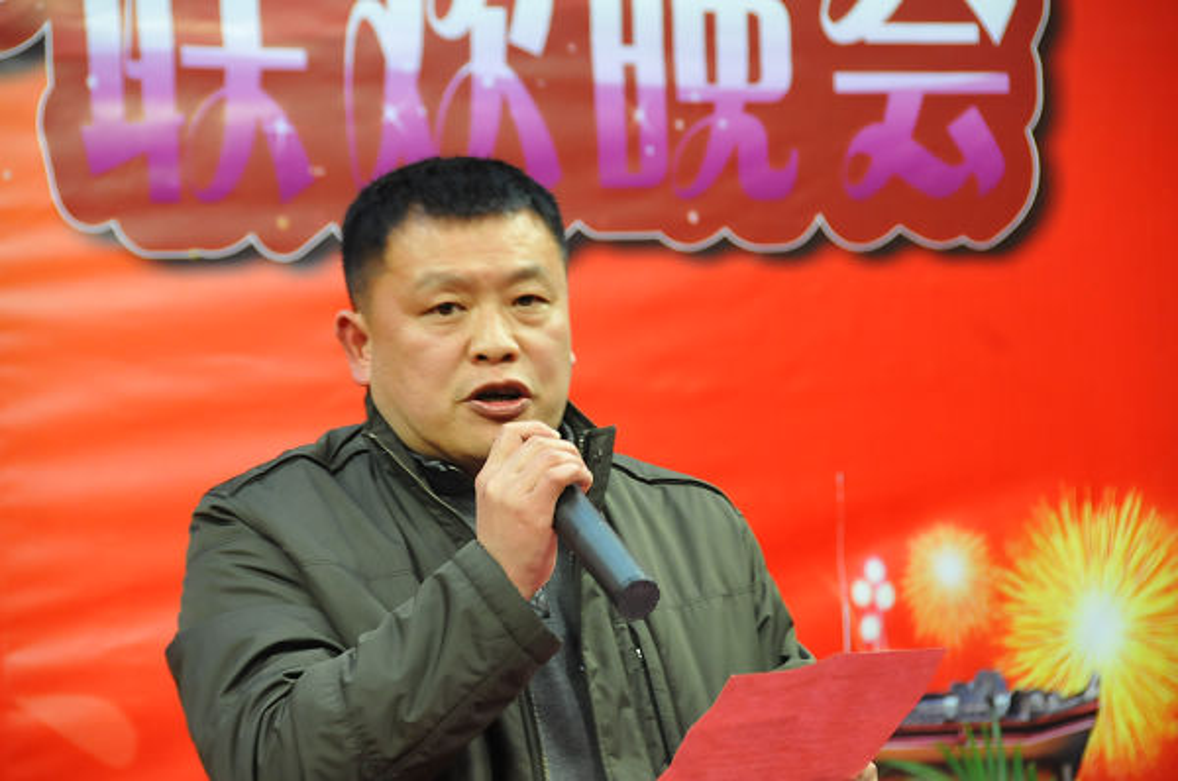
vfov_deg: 8.1
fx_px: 5488
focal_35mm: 168
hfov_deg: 12.3
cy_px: 390
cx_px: 589
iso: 1600
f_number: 5.3
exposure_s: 1/50
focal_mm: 112
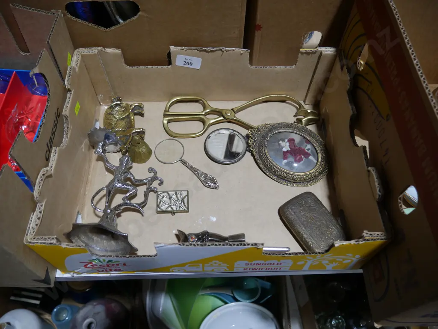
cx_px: 219
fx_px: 354
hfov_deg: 63.4
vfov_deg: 49.8
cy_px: 164
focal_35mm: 28
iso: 200
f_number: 3.5
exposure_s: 1/100
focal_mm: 14
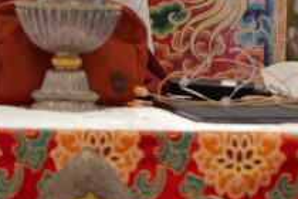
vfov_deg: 3.3
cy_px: -96
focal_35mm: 414
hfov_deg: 4.9
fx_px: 3427
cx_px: -394
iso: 3200
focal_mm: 85
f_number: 4
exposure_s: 1/125
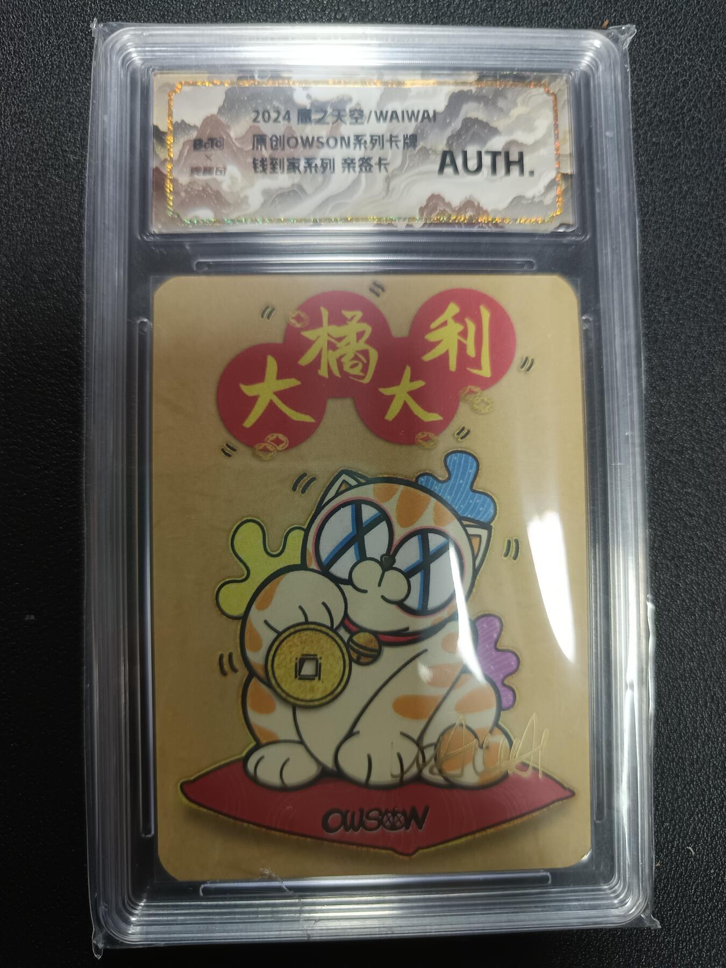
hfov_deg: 56.8
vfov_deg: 71.6
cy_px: 484
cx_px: 363
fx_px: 671
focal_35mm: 24
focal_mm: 5.31
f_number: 1.7
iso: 777
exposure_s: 1/50
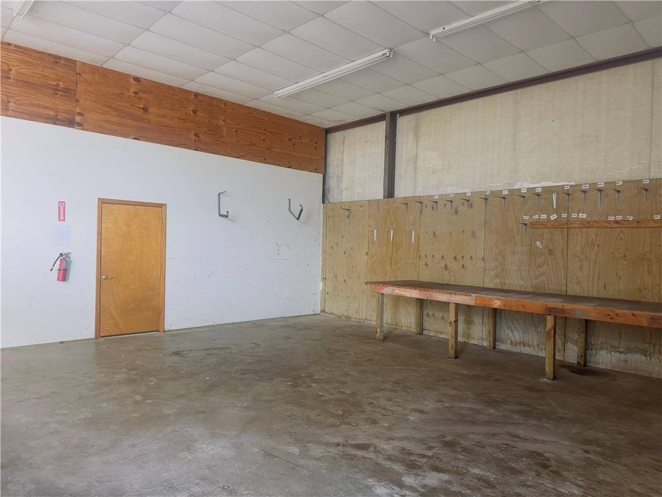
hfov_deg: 71.6
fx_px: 459
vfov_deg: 56.8
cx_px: 331
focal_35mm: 24
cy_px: 248
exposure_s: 1/120
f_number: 1.78
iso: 125
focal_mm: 6.86
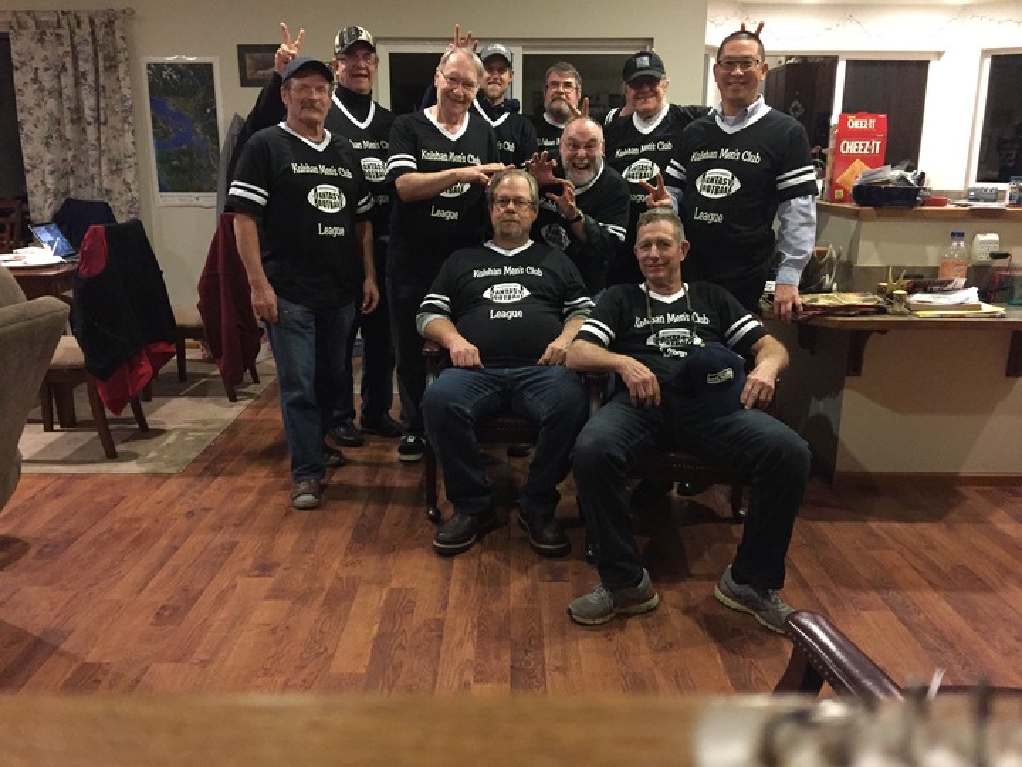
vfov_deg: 48.2
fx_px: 856
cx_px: 511
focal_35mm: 29
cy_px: 384
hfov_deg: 61.7
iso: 500
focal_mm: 4.15
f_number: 2.2
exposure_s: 1/15
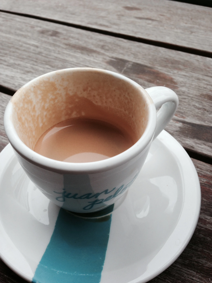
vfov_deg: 55.4
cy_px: 142
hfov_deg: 42.9
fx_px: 269
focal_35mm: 33
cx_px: 106
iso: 50
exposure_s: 1/133
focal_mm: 4.12
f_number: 2.4
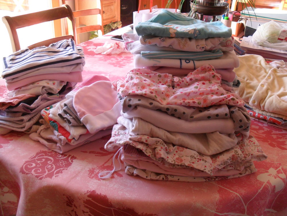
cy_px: 108
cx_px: 144
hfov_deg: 52.6
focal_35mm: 35
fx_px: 290
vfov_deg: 40.7
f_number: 3
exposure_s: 1/45
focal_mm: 6.3
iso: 160
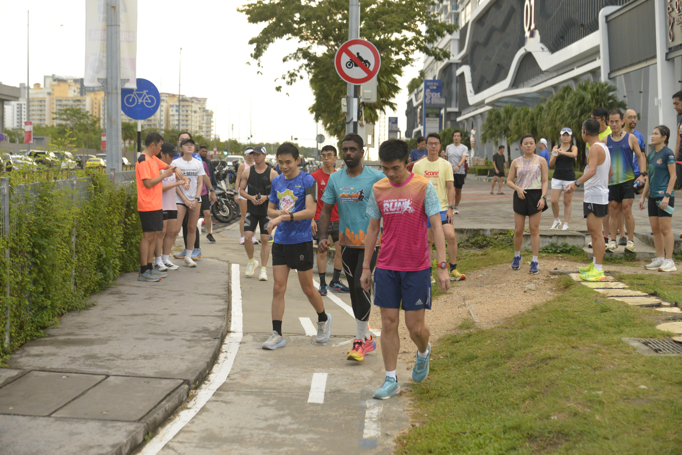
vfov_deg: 24.6
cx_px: 341
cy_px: 228
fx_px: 1042
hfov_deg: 36.2
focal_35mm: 55
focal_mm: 55
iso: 3200
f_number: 4
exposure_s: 1/250
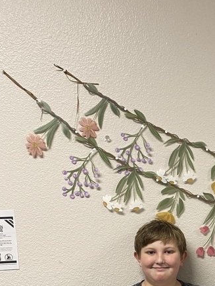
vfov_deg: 30.1
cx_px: 243
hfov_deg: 22.5
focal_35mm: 61
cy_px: 266
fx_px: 505
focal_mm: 4.25
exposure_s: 1/60
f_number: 1.8
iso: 200
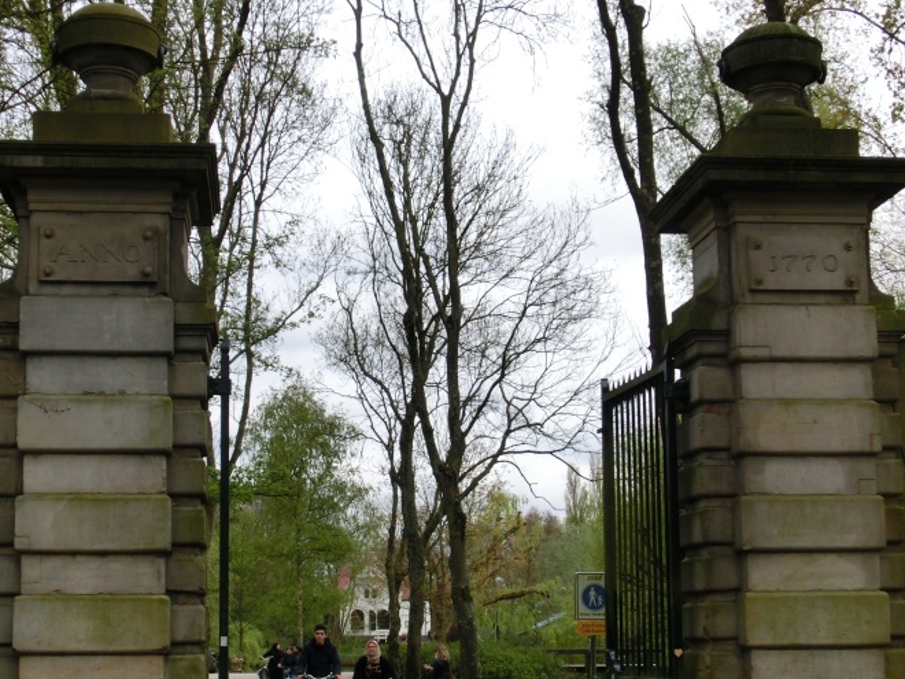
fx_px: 1542
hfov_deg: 32.7
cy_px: 453
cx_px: 400
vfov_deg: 24.7
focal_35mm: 59
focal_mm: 6.67
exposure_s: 1/640
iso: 80
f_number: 3.9
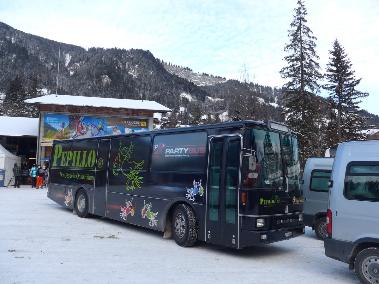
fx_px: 318
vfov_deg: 48.2
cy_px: 142
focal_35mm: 29
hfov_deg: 61.7
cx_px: 190
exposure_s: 1/320
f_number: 2.8
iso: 80
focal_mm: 6
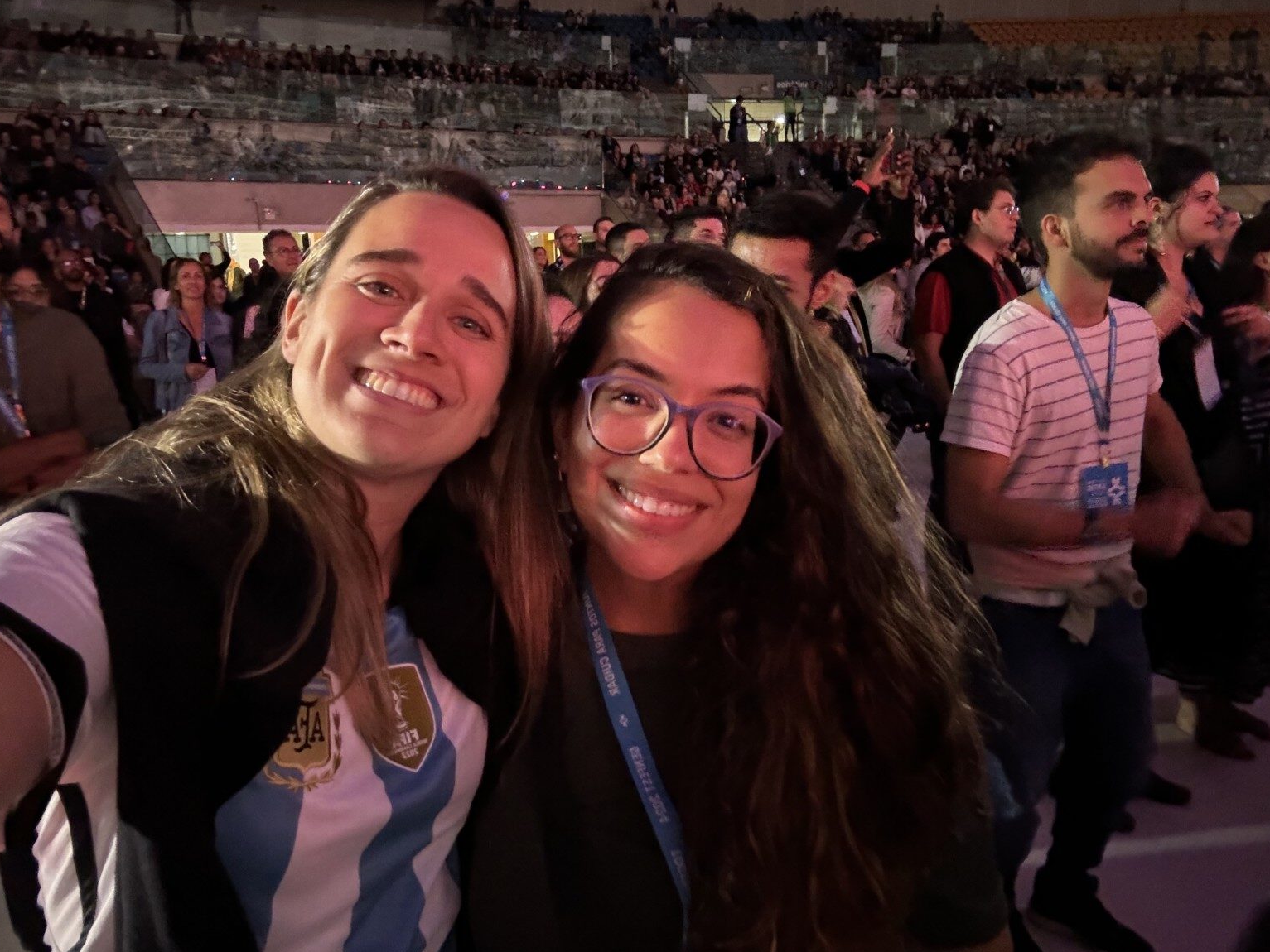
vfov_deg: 56.8
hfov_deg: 71.6
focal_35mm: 24
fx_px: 881
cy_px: 477
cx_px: 652
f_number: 1.9
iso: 640
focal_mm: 2.69
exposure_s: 1/20
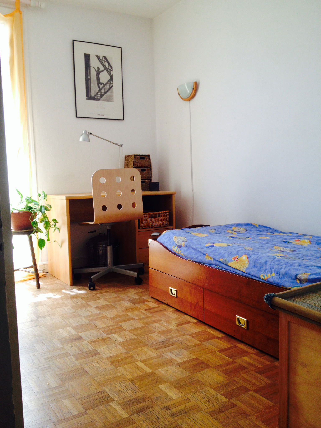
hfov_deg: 40.7
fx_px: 433
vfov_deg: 52.6
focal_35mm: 35
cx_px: 160
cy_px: 214
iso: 64
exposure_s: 1/60
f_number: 2.4
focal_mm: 4.28
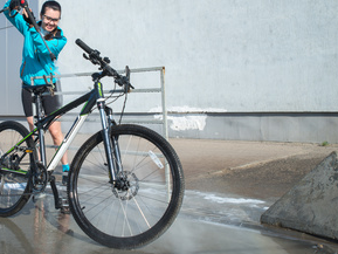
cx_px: 95
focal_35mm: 48
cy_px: 109
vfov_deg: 30.2
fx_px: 469
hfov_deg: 38.8
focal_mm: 34
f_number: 6.3
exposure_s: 1/500
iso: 80
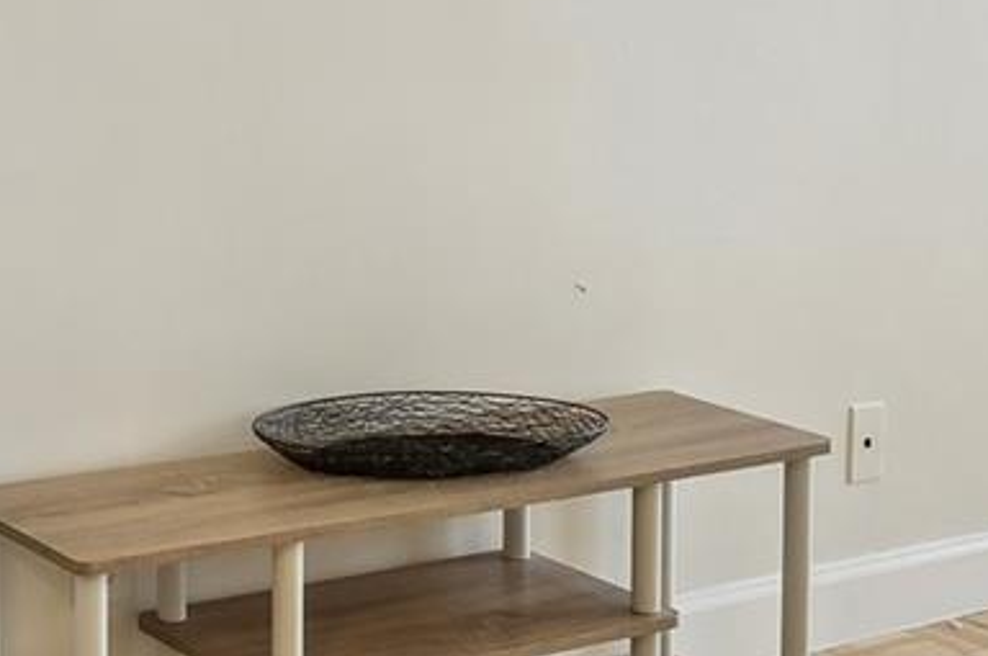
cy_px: -18
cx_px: -129
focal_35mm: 80
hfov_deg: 23.6
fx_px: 2193
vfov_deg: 16.6
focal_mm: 15
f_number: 11
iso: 200
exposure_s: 1/10
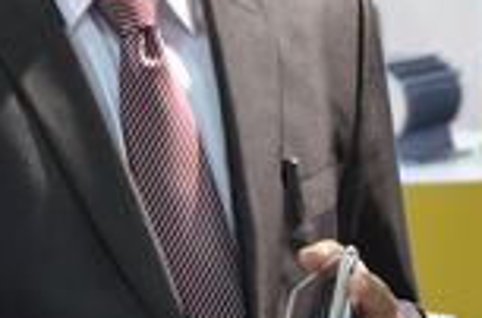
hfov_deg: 5.0
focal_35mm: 412
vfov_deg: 3.3
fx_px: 5499
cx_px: 280
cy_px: 184
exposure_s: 1/100
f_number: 5.6
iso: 2500
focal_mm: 70
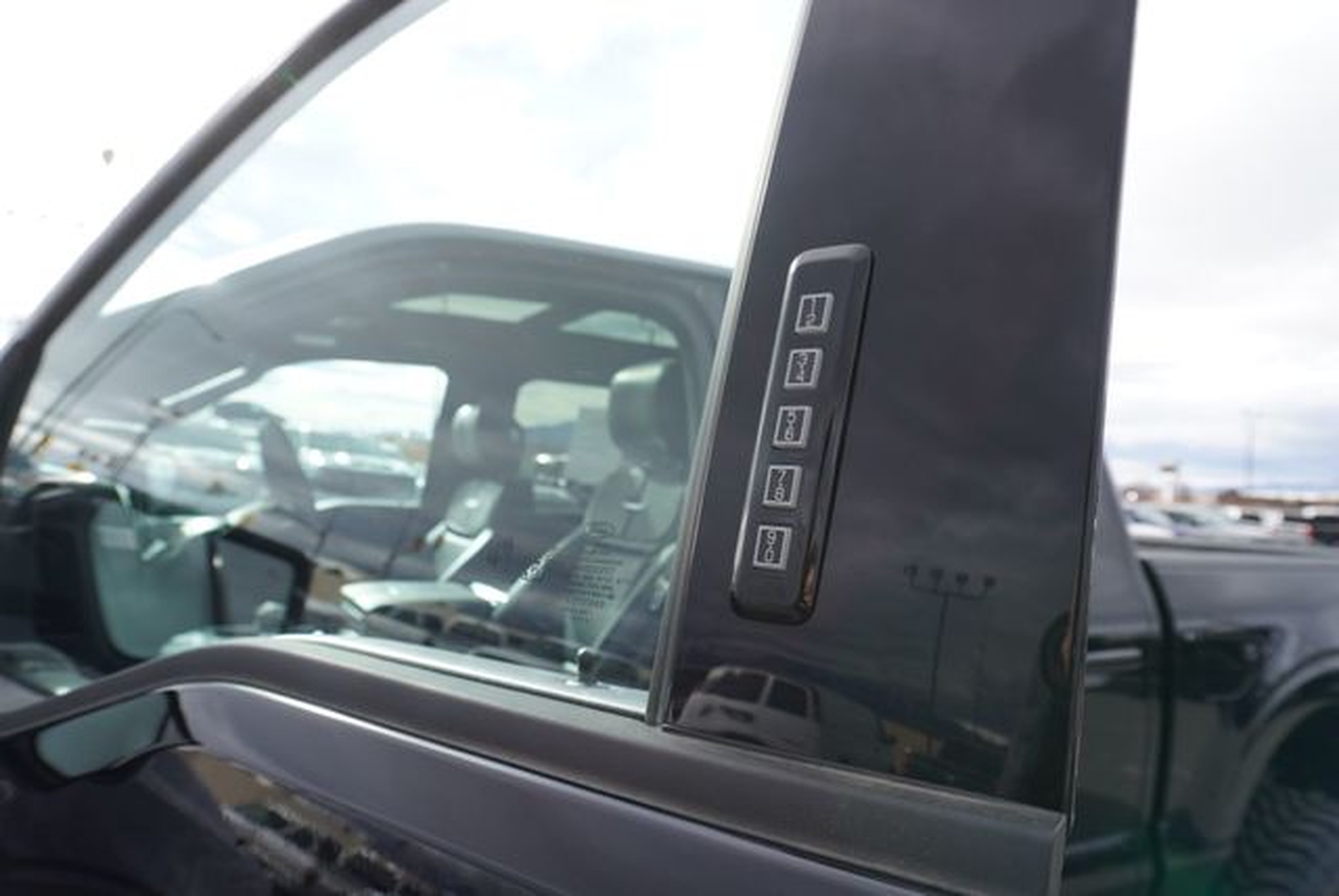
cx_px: 670
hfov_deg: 73.7
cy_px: 448
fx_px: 893
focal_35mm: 24
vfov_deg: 53.2
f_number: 6.3
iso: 100
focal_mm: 16
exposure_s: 1/160
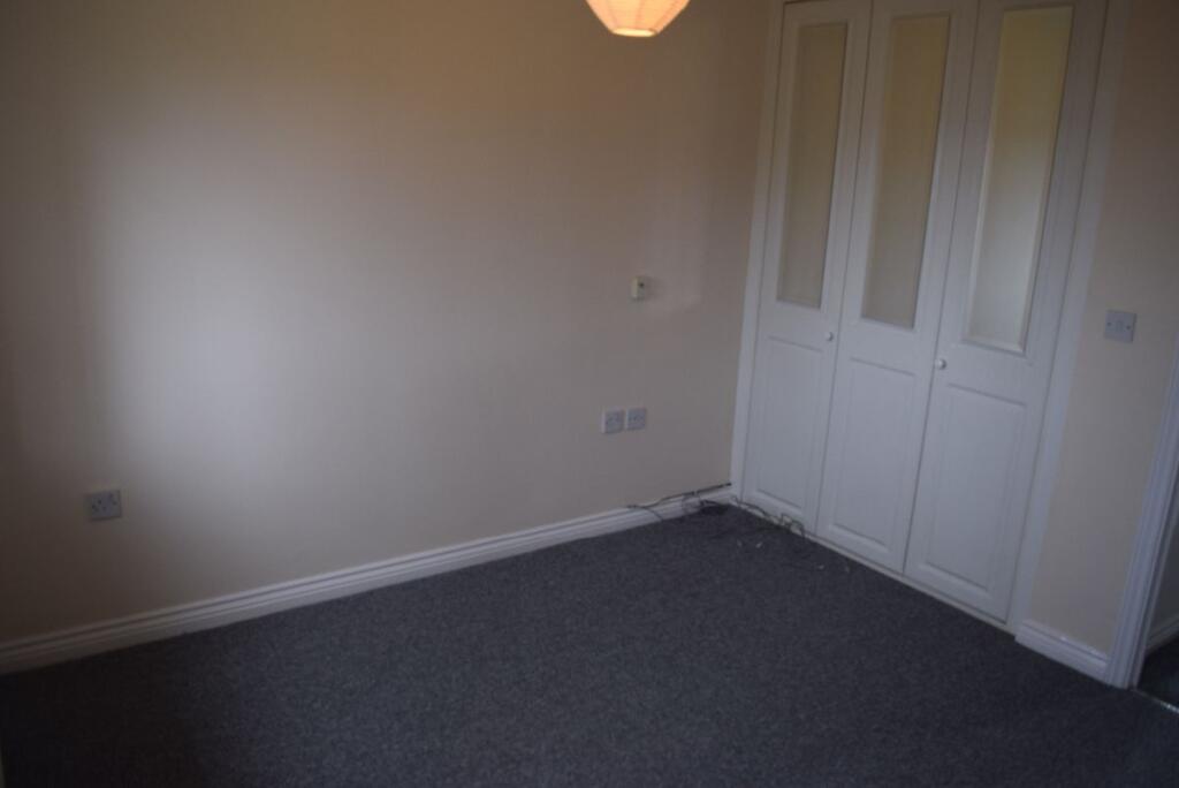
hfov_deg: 67.4
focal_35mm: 27
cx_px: 590
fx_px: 885
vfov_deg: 48.0
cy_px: 394
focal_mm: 18
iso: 400
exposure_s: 1/80
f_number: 4.5
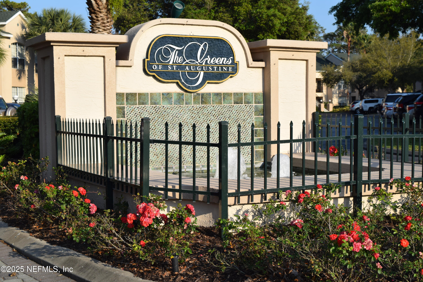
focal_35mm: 63
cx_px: 212
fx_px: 740
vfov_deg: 21.6
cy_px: 141
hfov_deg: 31.9
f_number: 10
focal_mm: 42
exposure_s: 1/400
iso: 200
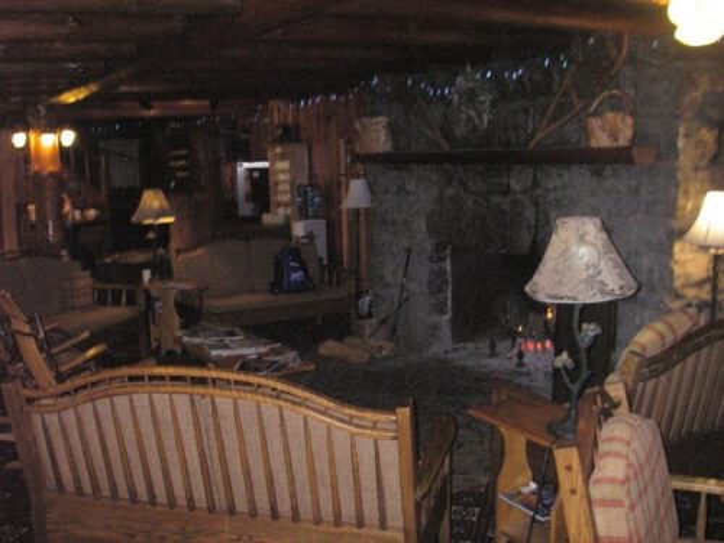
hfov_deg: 49.0
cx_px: 362
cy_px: 272
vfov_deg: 37.7
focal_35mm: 38
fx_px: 795
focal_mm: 6.3
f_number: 3.3
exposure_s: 1/30
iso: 200
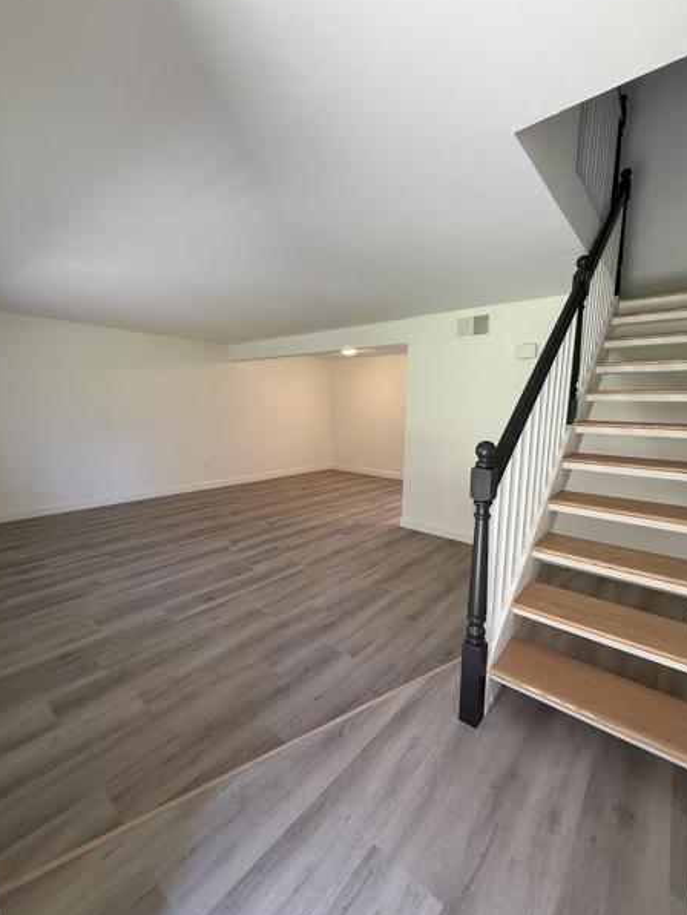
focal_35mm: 15
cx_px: 351
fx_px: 397
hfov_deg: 81.8
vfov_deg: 98.1
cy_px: 467
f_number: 2.2
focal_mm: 2.22
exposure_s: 1/120
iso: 320
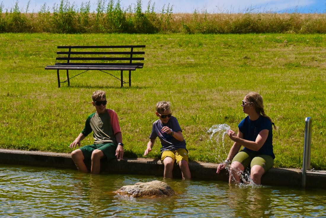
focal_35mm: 75
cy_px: 109
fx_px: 679
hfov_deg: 27.0
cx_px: 163
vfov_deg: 18.2
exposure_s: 1/500
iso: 100
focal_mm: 50
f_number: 8
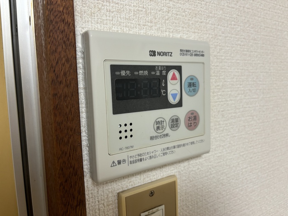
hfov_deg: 67.3
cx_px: 144
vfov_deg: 53.1
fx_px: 216
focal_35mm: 26
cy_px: 108
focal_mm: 5.96
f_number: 1.6
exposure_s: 1/60
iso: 200
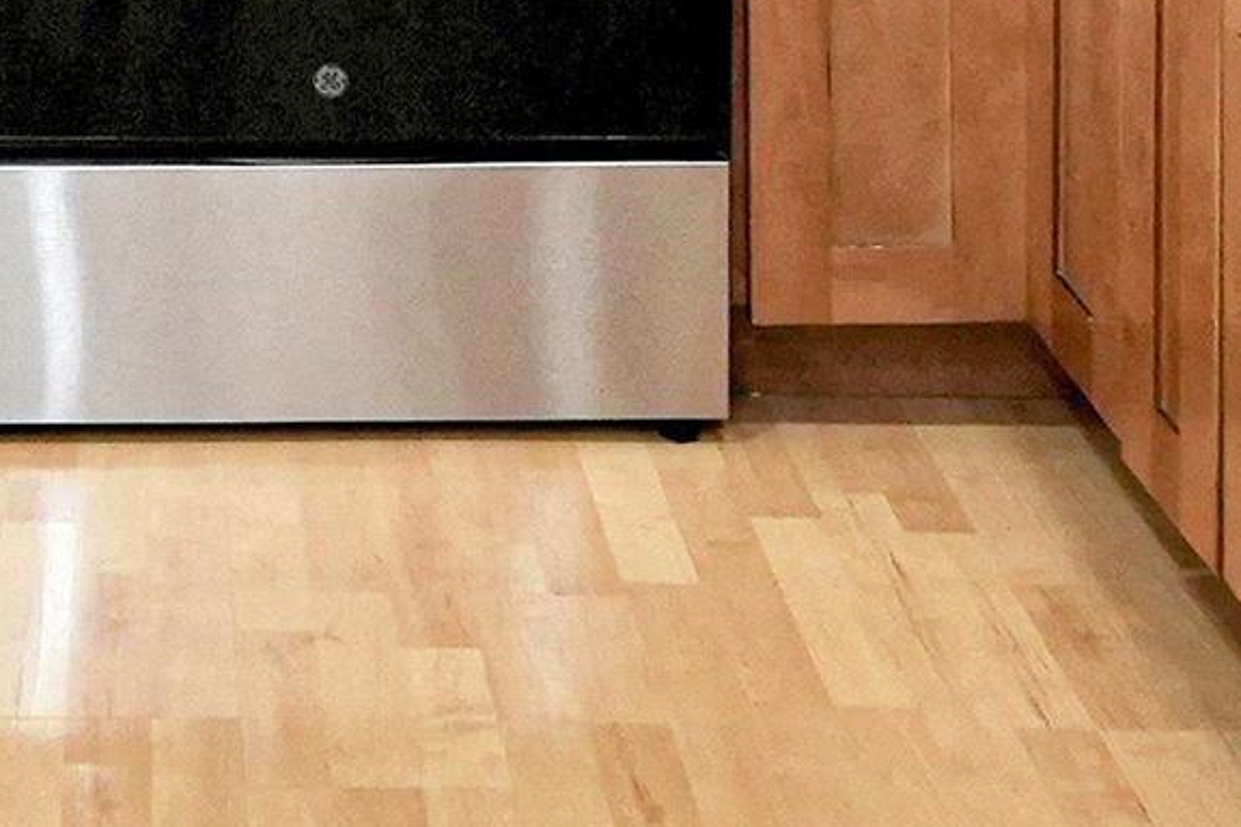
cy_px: -719
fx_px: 2758
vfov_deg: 14.7
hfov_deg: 24.7
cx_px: 166
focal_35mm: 80
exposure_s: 1/125
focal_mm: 10
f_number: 4
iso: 1000
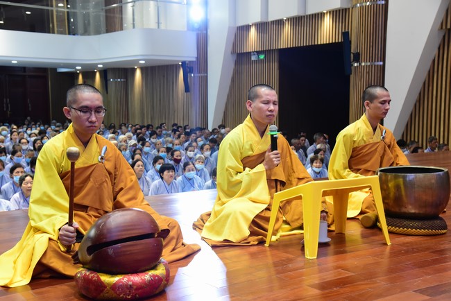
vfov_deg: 27.0
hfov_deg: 39.6
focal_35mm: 50
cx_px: 226
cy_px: 150
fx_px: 627
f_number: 7.1
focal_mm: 50
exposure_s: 1/60
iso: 3200
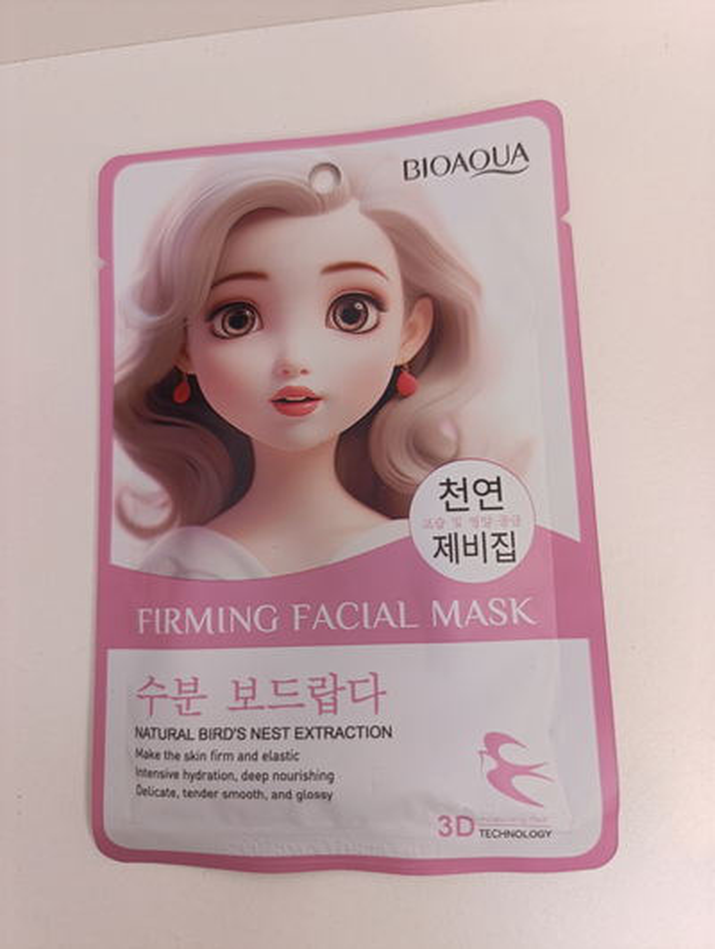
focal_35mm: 23
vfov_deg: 73.8
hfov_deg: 59.0
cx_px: 358
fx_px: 632
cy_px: 474
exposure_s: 1/100
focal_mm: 6.14
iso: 320
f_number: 1.6
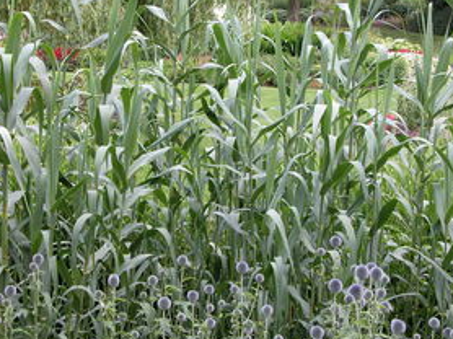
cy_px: 122
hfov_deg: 20.6
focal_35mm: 95
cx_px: 173
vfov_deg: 15.5
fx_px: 1242
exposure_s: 1/113
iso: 100
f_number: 4.1
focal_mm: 16.8
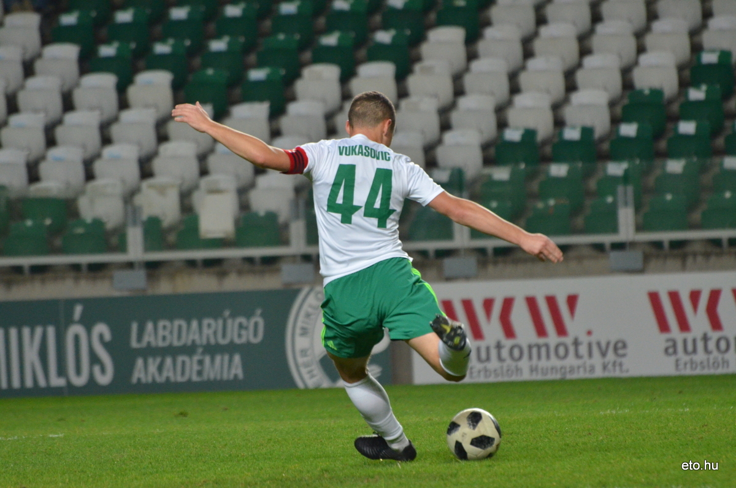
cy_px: 244
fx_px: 9182
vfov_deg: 3.0
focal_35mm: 450
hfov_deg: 4.6
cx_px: 368
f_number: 5.6
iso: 2000
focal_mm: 300
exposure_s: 1/400
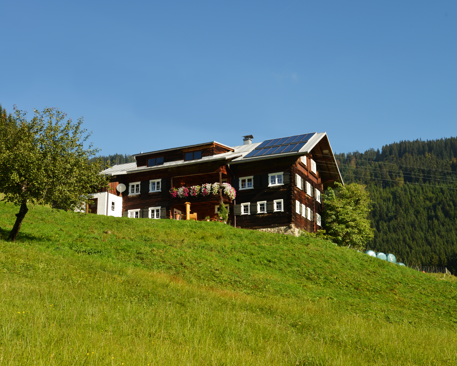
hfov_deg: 38.8
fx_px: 649
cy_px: 185
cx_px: 239
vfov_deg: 31.5
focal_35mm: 48
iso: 100
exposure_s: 1/160
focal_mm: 42
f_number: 8
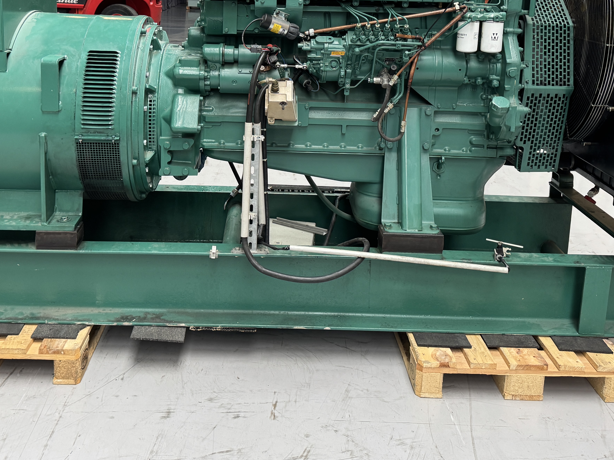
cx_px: 280
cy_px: 90
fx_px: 692
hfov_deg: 47.8
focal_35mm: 39
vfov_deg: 35.6
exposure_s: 1/63
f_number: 1.78
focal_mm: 6.76
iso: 200
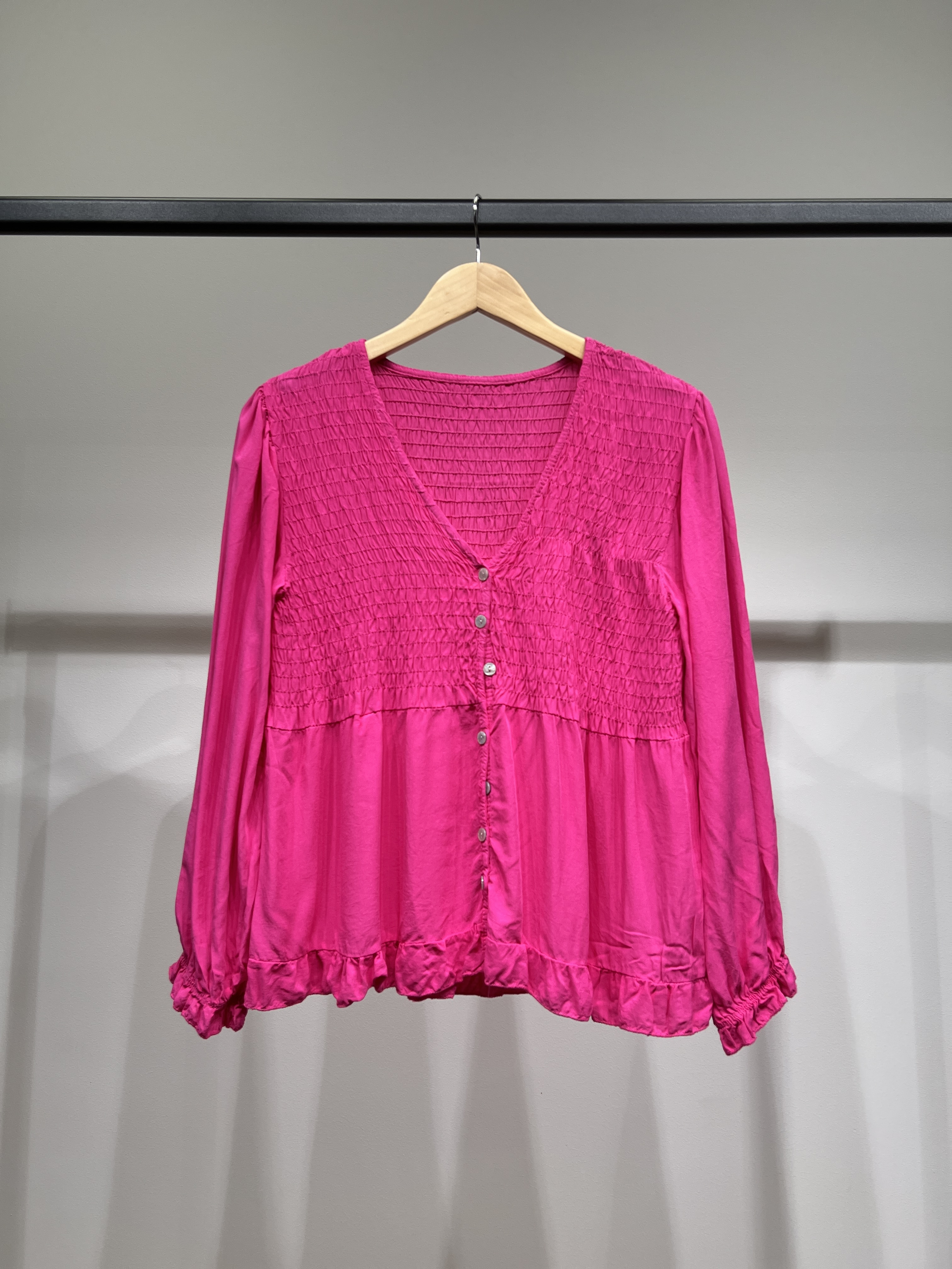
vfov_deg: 67.3
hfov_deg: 53.1
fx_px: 953
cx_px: 476
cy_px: 634
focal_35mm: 26
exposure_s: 1/797
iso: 50
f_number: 1.5
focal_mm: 5.7
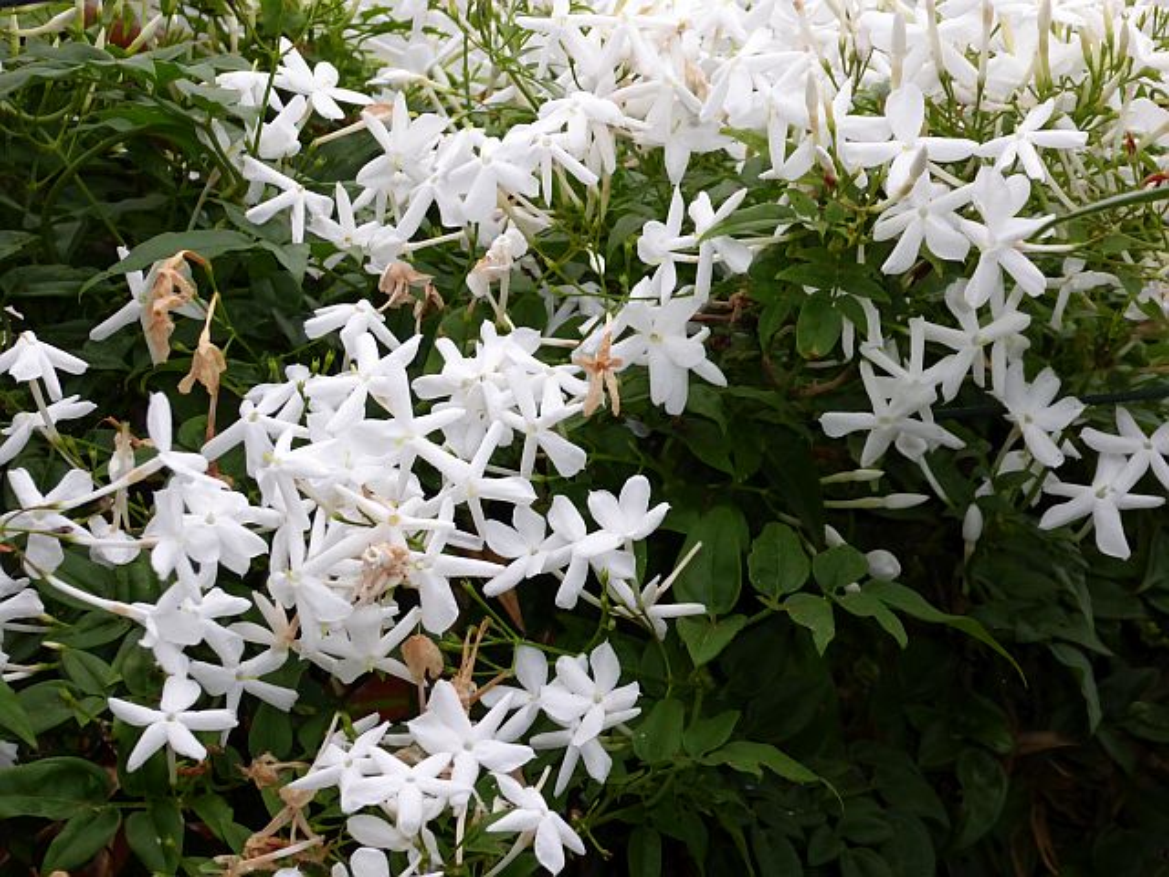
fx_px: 5099
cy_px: 438
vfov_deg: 9.8
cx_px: 584
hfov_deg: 13.1
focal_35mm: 151
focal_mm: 27.1
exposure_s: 1/60
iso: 500
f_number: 5.4
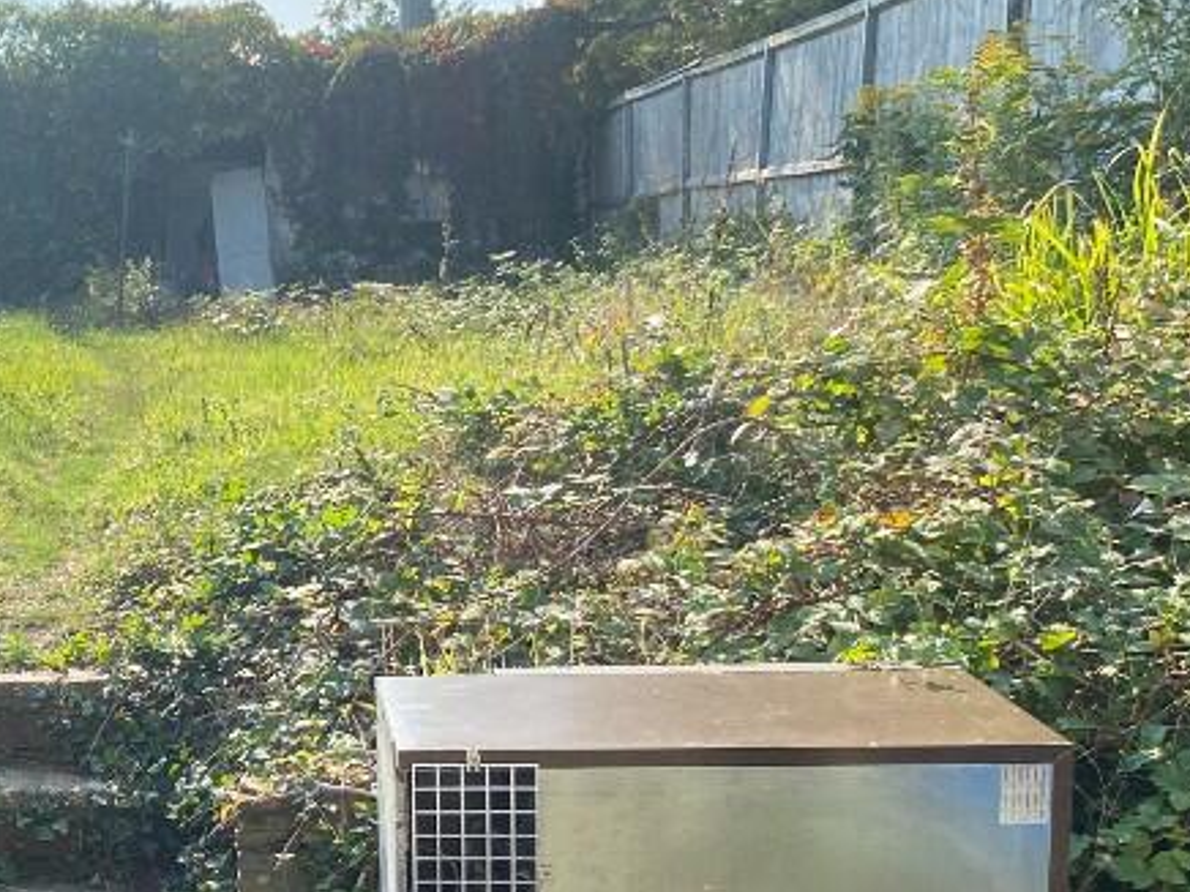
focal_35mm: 61
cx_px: 27
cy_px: 546
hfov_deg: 29.8
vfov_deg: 24.0
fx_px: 2097
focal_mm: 4.25
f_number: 1.8
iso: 32
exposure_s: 1/1727
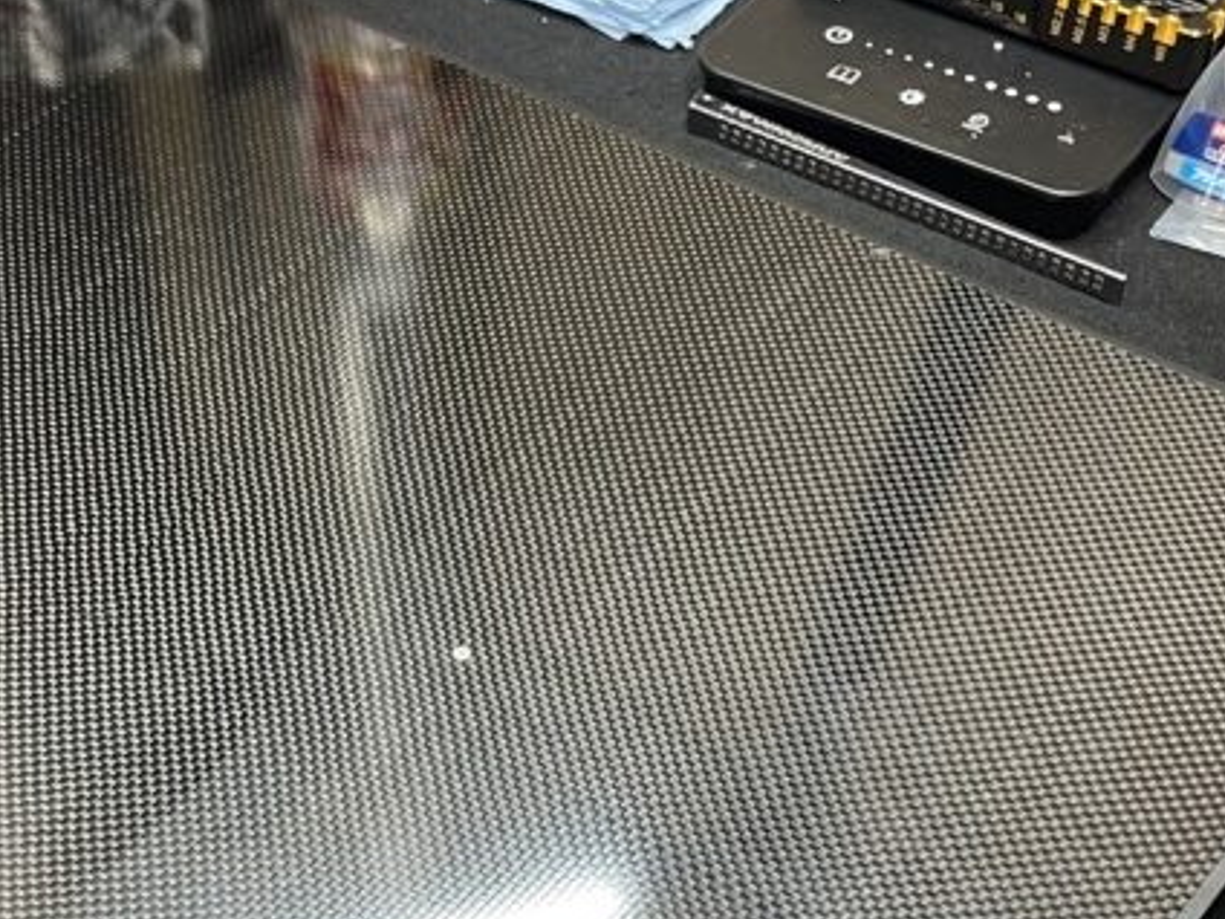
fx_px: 2088
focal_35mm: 59
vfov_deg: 24.3
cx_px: 329
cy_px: 789
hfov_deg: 32.2
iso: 160
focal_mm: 5.1
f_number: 1.6
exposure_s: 1/60
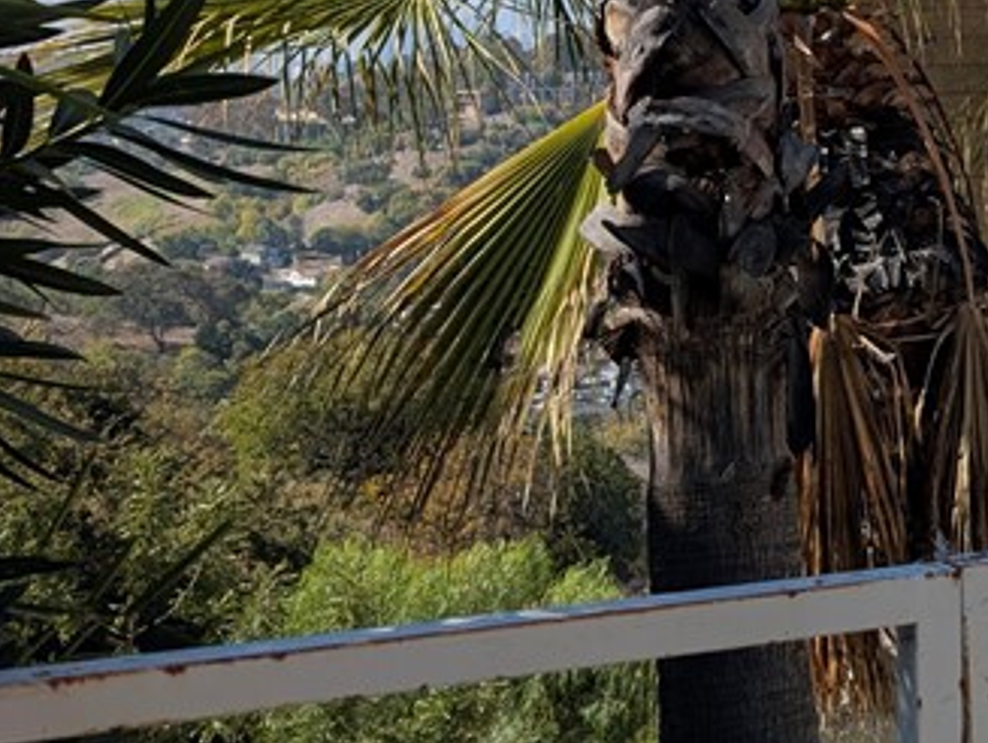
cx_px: 1482
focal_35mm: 75
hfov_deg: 21.7
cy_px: 193
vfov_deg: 19.5
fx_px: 2143
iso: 23
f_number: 1.68
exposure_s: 1/1689
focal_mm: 6.9
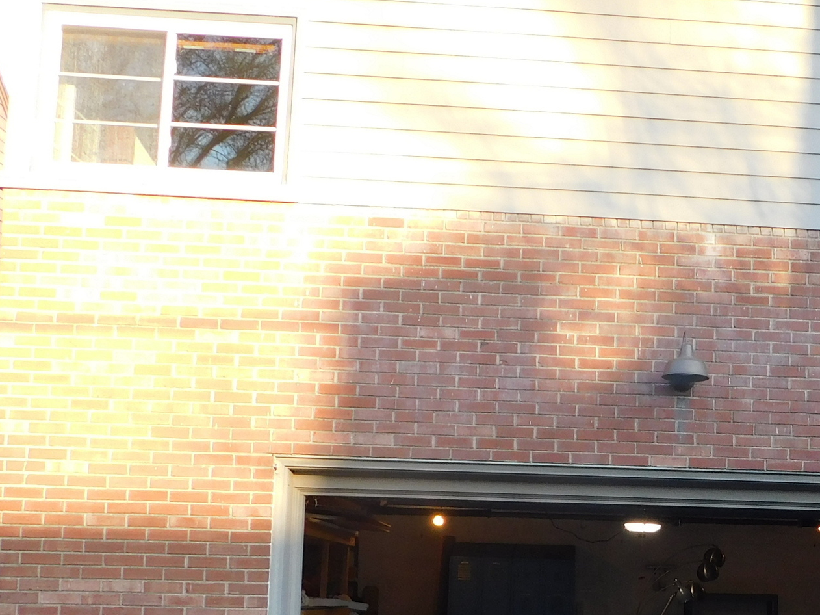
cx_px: 746
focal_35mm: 56
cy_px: 503
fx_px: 1326
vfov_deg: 25.6
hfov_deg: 32.6
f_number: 3
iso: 125
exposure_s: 1/125
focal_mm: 4
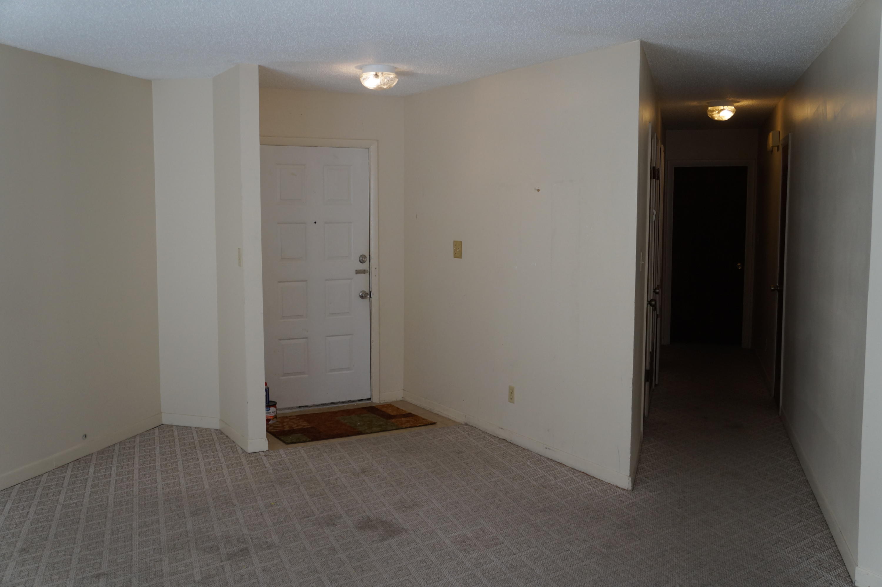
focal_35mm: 33
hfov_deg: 57.2
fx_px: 808
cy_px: 294
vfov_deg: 39.9
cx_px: 441
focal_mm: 22
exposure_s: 1/160
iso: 500
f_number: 4
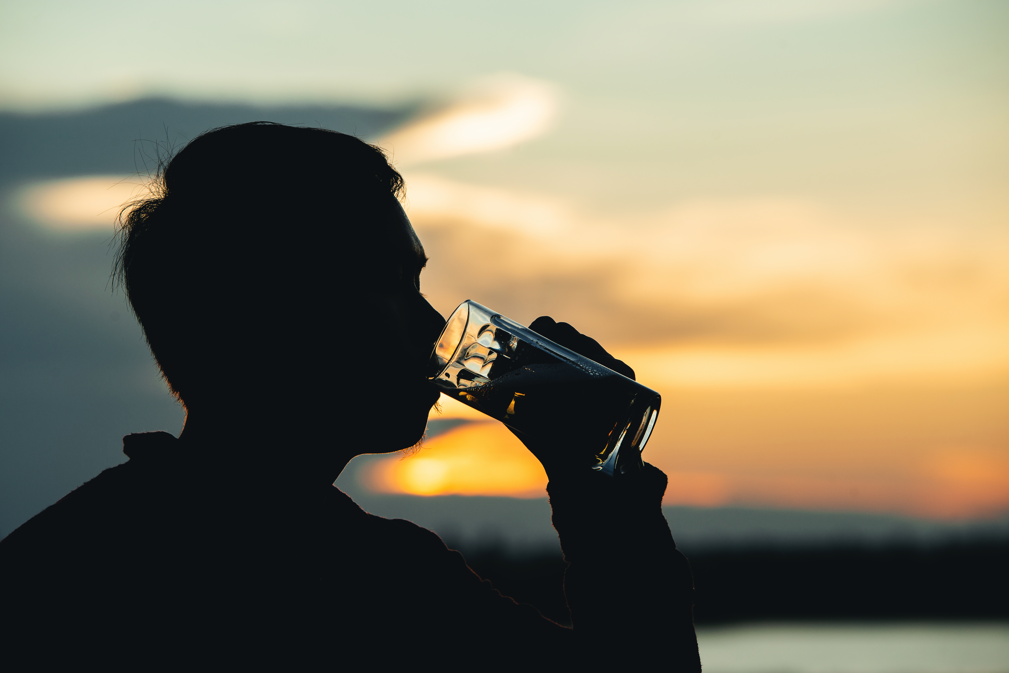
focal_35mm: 200
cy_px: 336
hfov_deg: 10.3
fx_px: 5607
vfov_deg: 6.9
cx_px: 504
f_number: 6.3
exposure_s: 1/320
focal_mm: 200
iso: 100
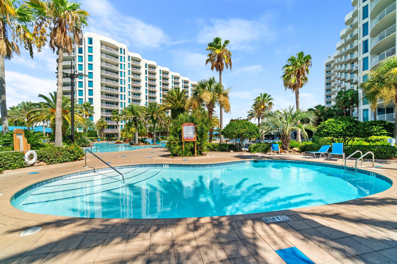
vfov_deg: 77.3
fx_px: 165
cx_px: 198
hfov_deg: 100.4
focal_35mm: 15
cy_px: 132
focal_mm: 10
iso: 100
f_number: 8
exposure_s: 1/50
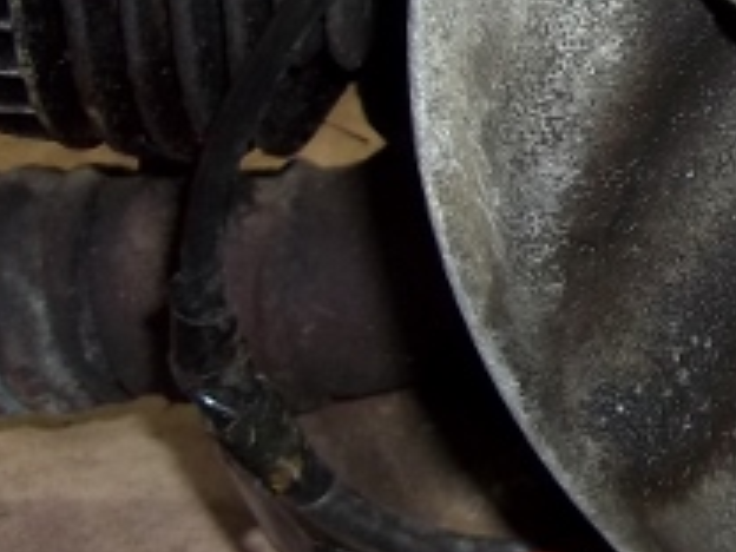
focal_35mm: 123
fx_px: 2615
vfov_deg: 12.0
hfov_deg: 14.4
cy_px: 60
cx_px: 1256
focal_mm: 5.7
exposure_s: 1/60
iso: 80
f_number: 2.9
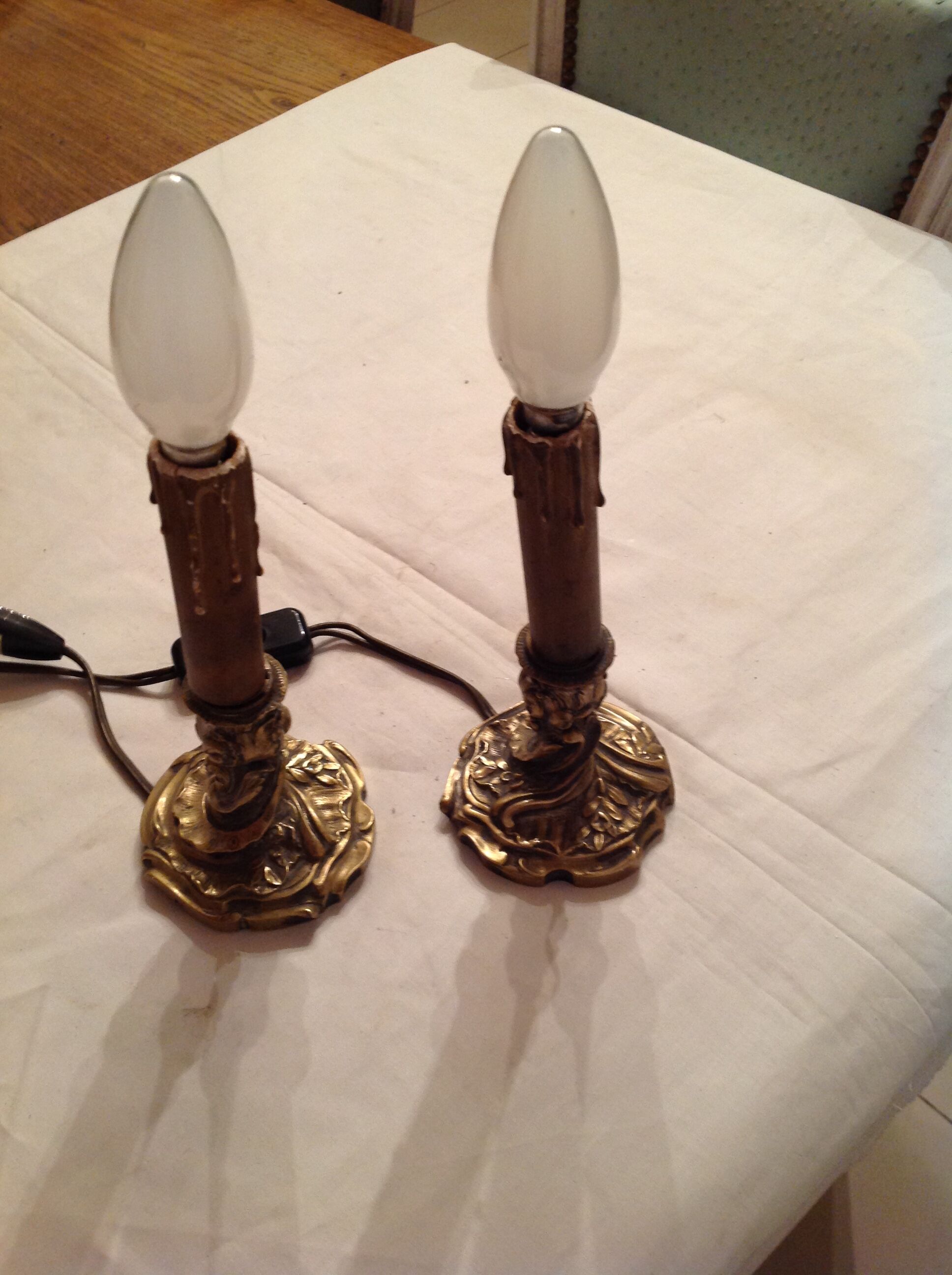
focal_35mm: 35
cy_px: 638
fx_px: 1287
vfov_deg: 52.7
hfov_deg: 40.6
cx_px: 476
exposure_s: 1/15
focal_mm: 4.28
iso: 125
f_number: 2.4
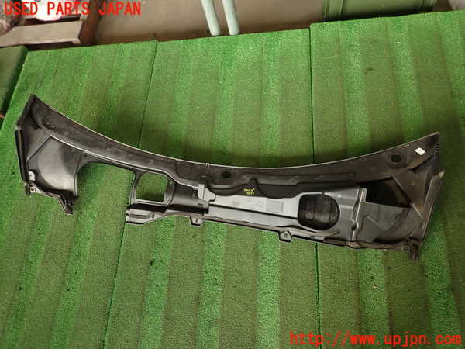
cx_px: 232
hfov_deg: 69.4
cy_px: 174
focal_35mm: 25
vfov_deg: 54.9
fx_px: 336
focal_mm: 4.5
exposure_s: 1/80
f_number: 2
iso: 100
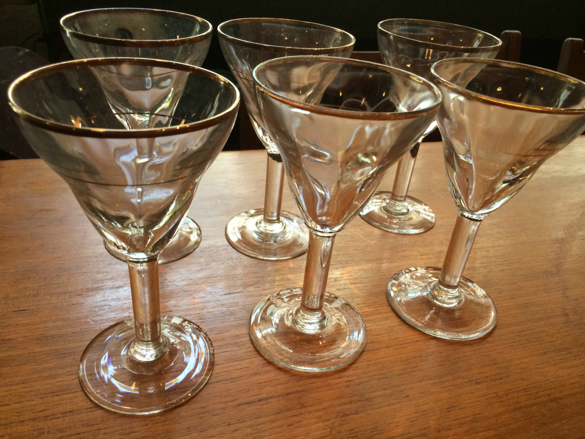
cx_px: 292
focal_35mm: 30
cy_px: 220
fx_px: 507
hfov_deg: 60.0
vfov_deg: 46.8
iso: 50
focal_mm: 4.12
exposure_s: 1/30
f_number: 2.2
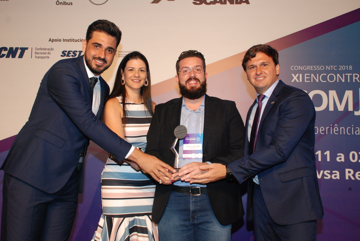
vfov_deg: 34.4
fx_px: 391
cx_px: 180
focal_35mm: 39
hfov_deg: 49.5
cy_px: 120
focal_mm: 26
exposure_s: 1/40
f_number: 5.6
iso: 1000
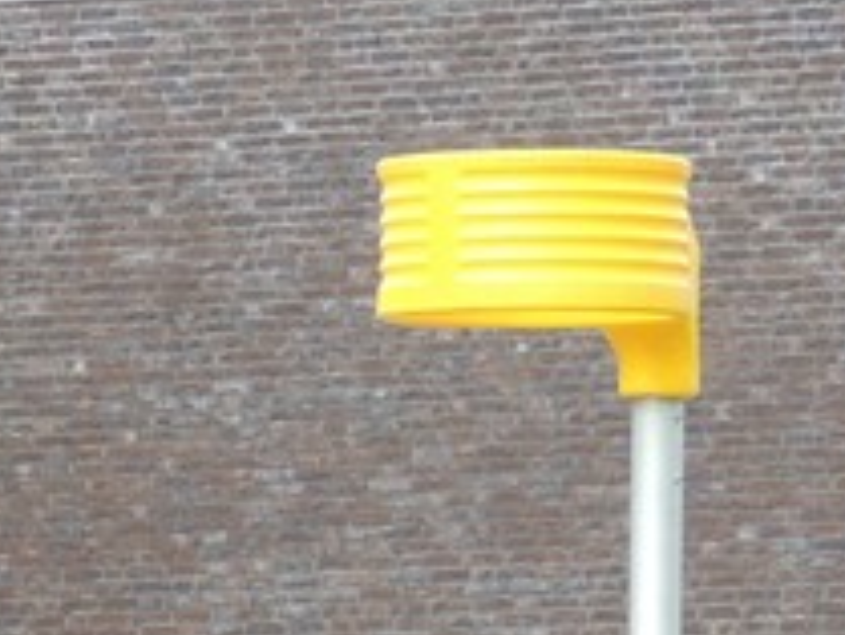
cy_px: 1428
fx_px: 18538
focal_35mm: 759
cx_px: -453
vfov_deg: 2.0
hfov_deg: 2.6
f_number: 4.4
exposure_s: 1/500
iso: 250
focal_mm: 27.6
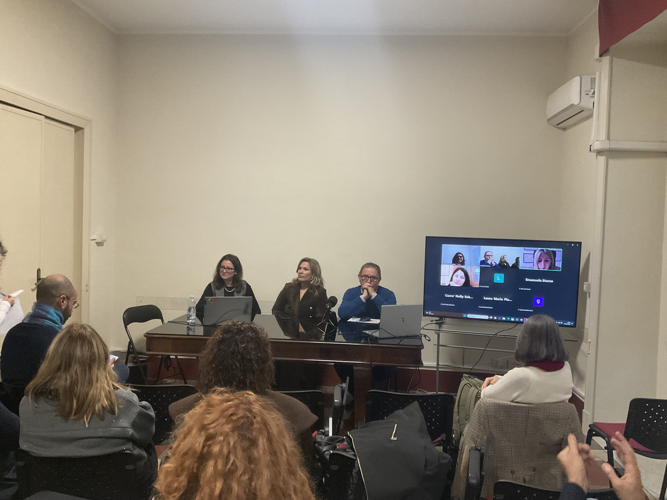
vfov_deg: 48.2
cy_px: 250
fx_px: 559
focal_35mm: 29
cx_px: 334
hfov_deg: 61.7
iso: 250
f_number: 1.8
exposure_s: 1/60
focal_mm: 3
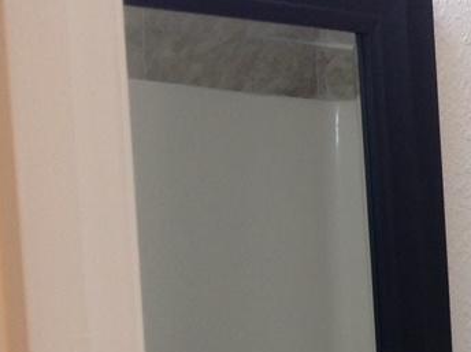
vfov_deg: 11.0
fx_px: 1794
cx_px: 854
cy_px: 444
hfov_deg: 13.4
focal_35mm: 132
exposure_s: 1/24
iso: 50
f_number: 2.4
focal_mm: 4.28
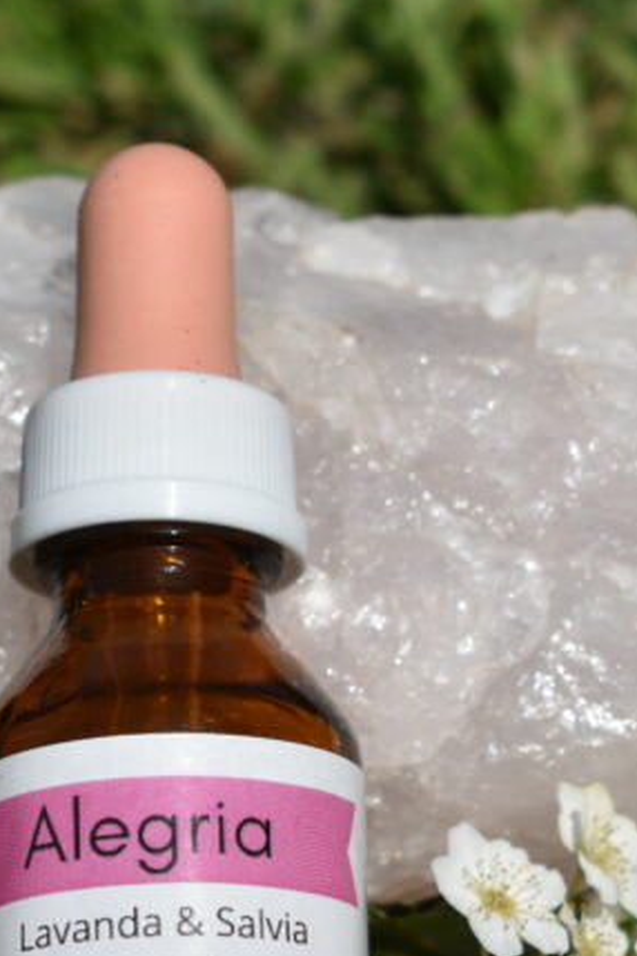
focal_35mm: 173
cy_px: 869
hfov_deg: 7.9
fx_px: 4593
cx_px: 216
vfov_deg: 11.8
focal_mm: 55
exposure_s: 1/640
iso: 100
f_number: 8
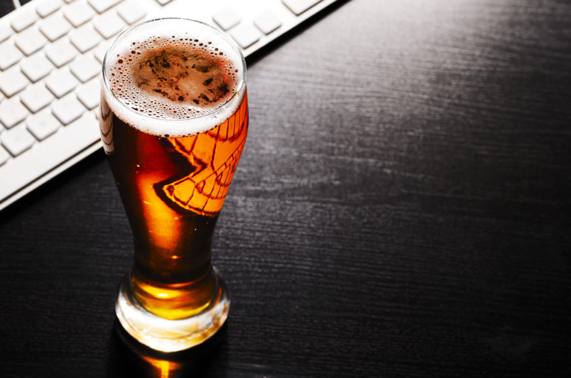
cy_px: 189
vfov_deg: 13.0
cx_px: 286
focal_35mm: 105
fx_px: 1662
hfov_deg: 19.5
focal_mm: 70
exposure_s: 1/160
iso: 100
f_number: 9
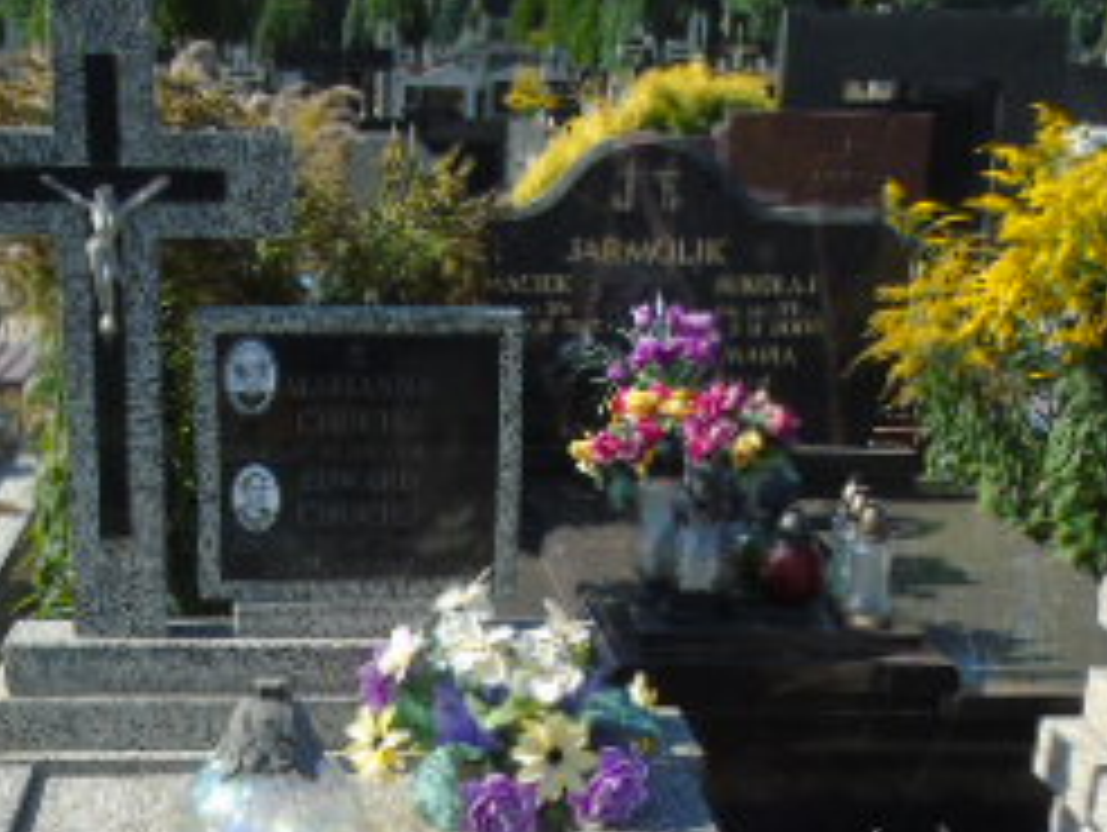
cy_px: 953
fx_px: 2081
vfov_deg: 21.3
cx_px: 387
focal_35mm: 65
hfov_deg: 29.6
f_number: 3.4
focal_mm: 4.4
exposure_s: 1/640
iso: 80
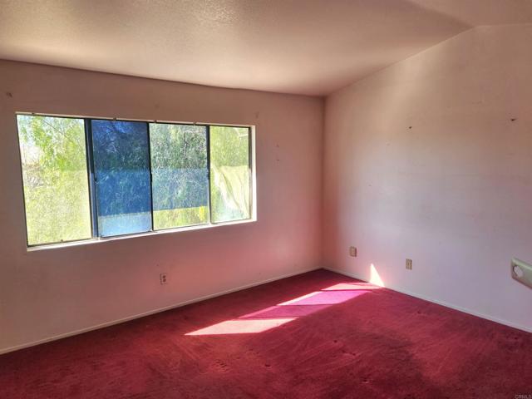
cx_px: 266
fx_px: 353
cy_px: 200
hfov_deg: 73.9
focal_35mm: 23
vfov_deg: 58.9
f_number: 1.8
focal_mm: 5.4
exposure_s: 1/182
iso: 40
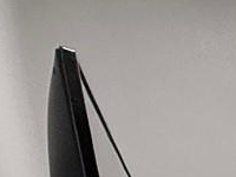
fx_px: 764
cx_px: 798
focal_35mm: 112
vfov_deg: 10.9
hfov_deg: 9.9
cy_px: 446
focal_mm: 2.22
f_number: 2.2
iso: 125
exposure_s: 1/120
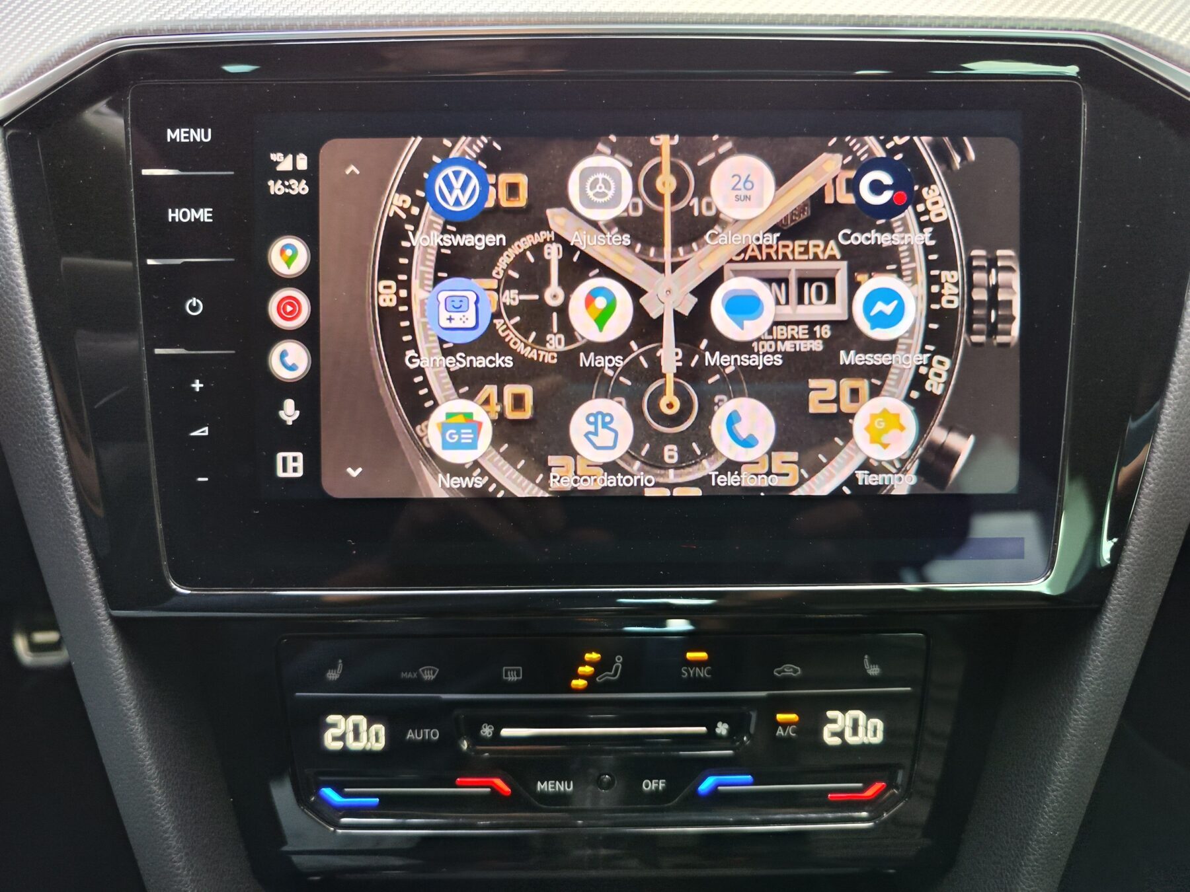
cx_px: 595
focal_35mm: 23
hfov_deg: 73.9
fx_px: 791
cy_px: 446
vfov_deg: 58.9
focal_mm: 7.01
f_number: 1.69
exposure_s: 1/50
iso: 360
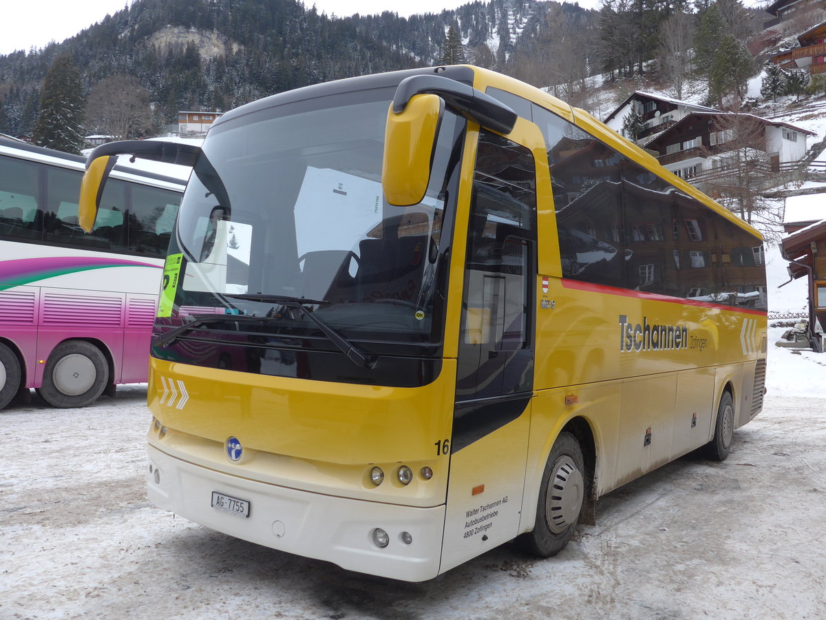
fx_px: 692
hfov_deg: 61.7
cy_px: 310
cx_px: 413
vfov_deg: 48.2
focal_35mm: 29
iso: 80
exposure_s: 1/160
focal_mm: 6
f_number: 2.8
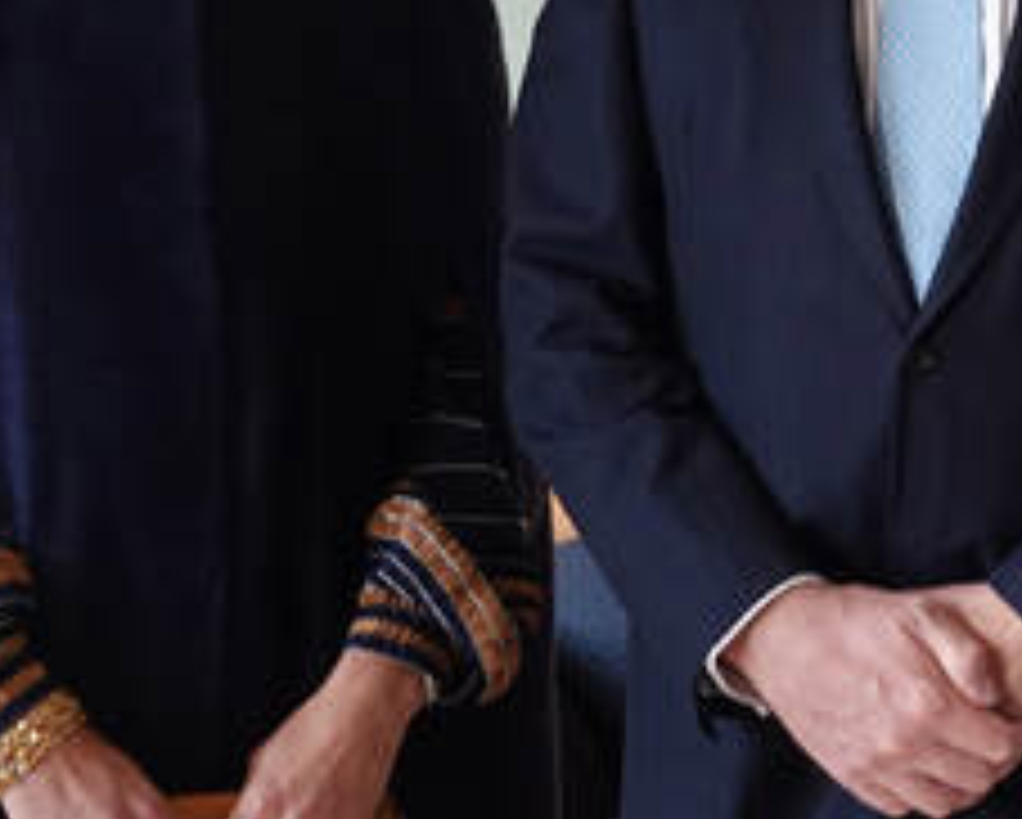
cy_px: -61
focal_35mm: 127
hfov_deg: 15.0
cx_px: 909
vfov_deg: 12.0
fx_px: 3845
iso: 400
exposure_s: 1/40
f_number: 3.2
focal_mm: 13.7
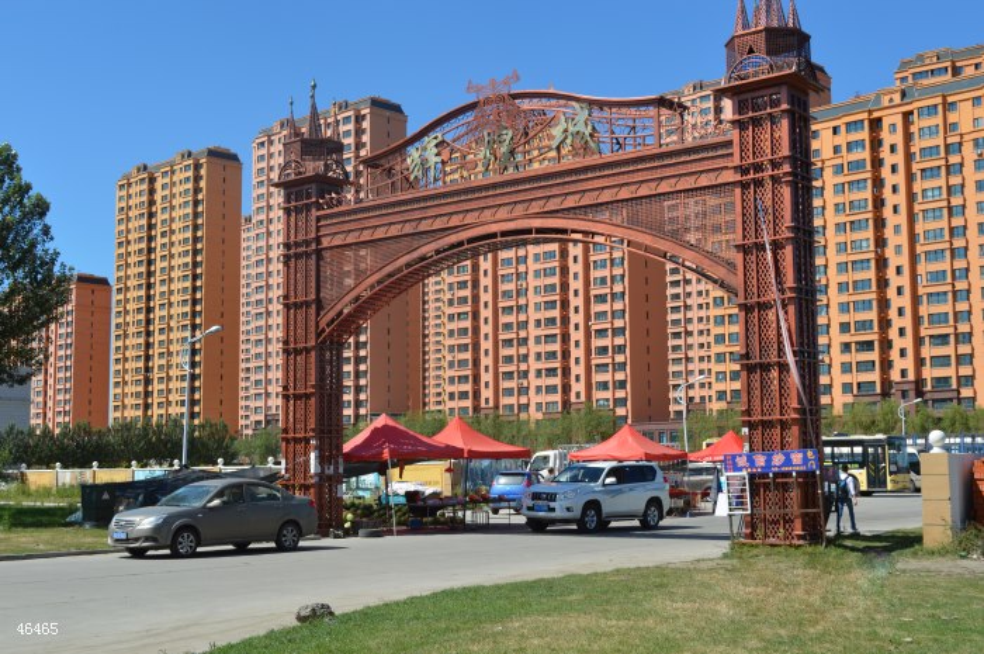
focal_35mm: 48
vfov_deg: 28.0
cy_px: 327
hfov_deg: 41.2
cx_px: 492
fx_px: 1310
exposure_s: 1/250
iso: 100
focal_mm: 32
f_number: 8
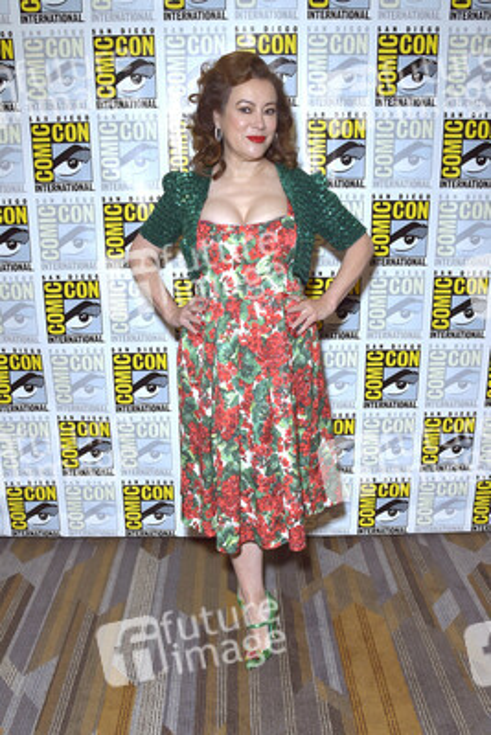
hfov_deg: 53.2
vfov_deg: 73.7
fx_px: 491
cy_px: 368
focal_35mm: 24
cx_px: 246
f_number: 6.3
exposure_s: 1/250
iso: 800
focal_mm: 24
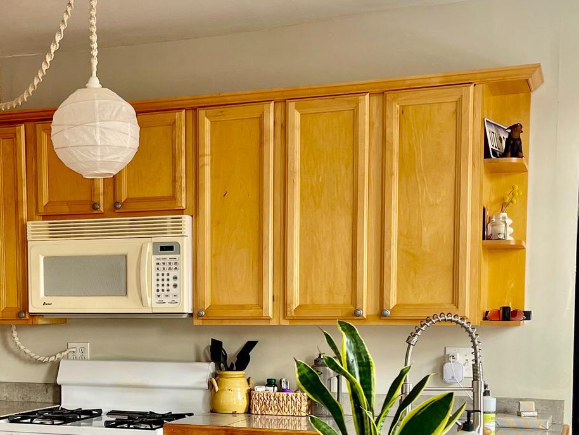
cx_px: 179
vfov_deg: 25.5
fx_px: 937
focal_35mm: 56
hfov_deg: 33.9
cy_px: 372
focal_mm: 5.1
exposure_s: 1/121
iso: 100
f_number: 1.6
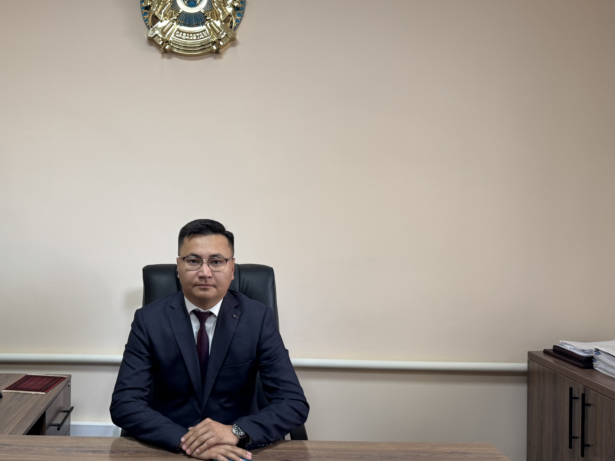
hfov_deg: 51.0
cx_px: 177
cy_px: 237
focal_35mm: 35
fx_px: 622
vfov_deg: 40.7
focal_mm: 6.76
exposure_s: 1/50
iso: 125
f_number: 1.78
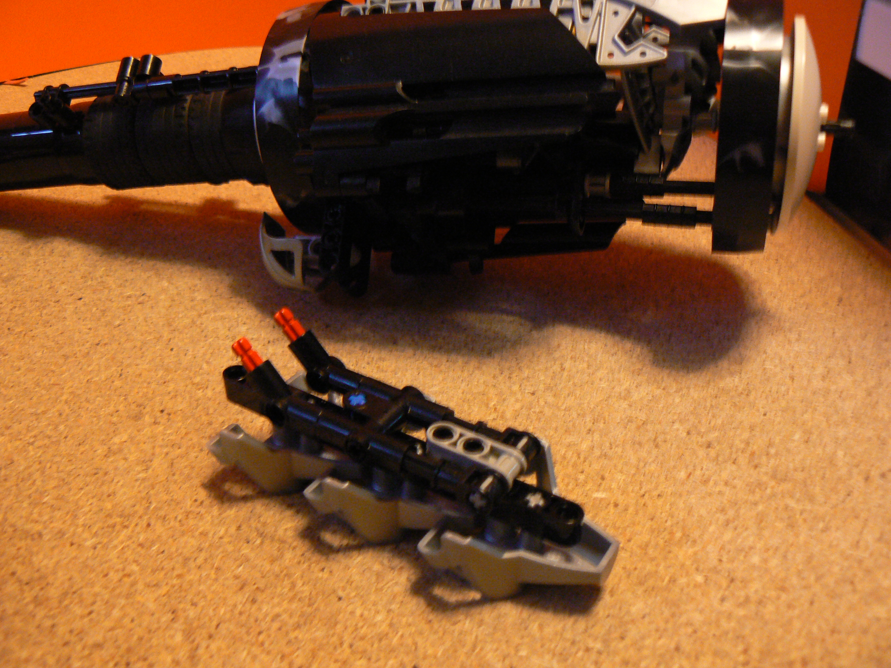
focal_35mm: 36
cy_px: 334
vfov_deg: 39.7
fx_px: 927
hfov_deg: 51.4
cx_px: 446
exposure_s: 1/13
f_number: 2.8
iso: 200
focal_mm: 6
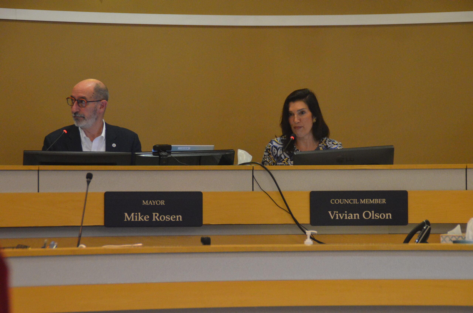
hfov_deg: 17.1
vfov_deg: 11.4
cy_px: 156
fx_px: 1574
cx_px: 236
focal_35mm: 120
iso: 3200
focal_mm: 80
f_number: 5.6
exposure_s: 1/100
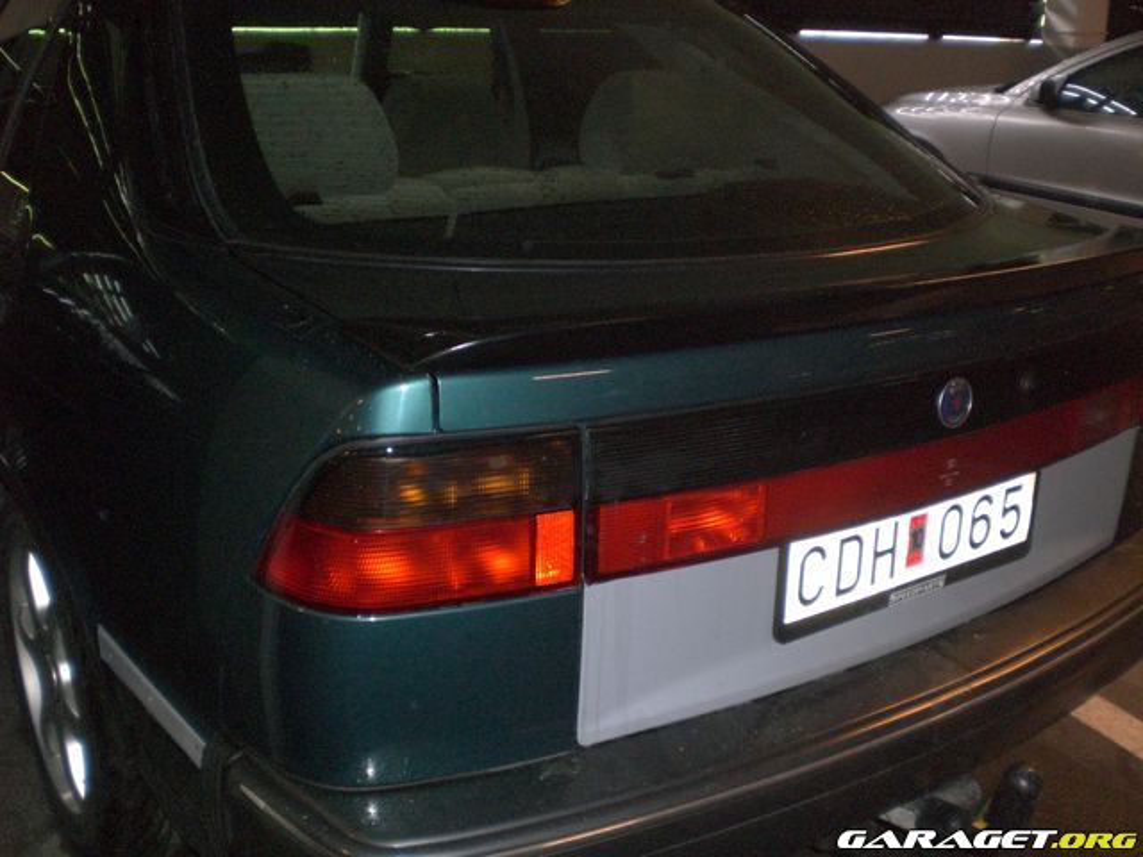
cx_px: 572
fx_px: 1255
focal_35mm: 38
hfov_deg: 49.0
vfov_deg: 37.7
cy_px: 428
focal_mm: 6.3
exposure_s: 1/60
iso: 200
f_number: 3.1
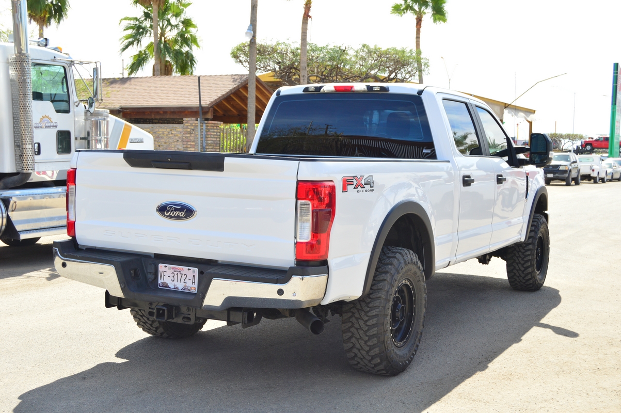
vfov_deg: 28.9
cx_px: 310
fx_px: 801
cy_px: 206
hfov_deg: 42.4
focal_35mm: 46
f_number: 7.1
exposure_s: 1/320
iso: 200
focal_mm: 31
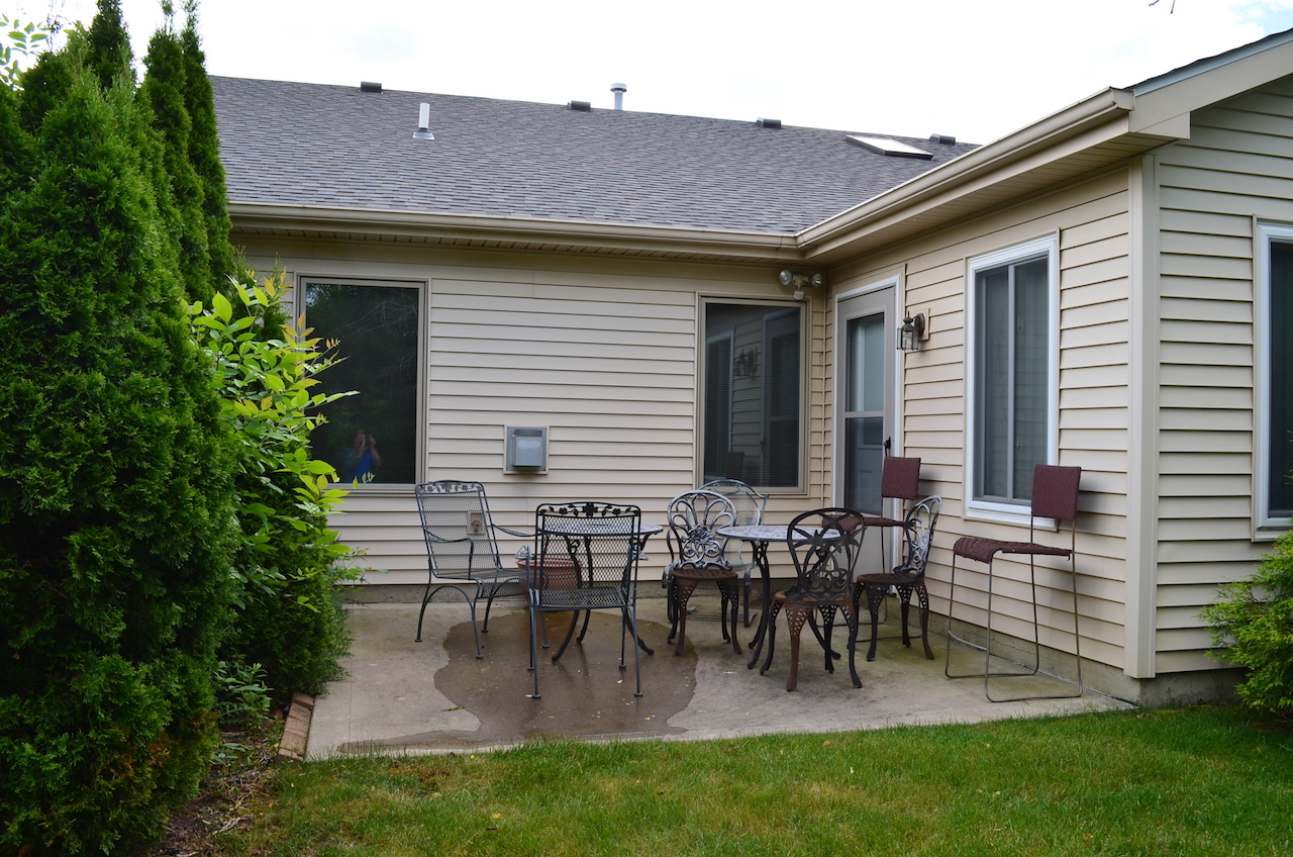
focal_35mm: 30
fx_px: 1075
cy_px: 428
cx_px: 646
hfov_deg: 62.0
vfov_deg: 43.4
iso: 200
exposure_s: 1/80
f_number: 10
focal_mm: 20
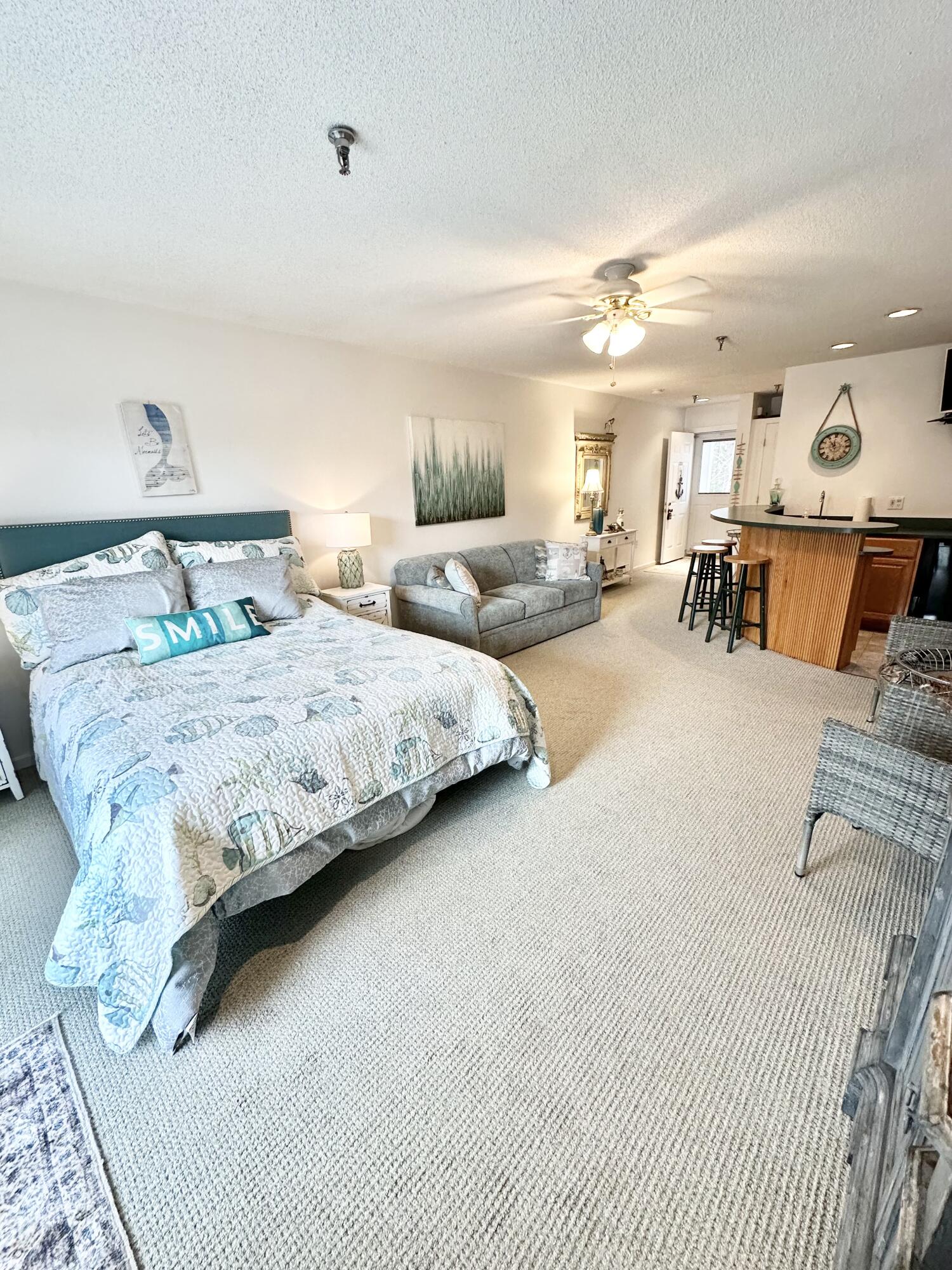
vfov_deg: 102.1
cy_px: 635
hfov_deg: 85.7
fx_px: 513
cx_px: 476
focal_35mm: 14
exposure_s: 1/120
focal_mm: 2.22
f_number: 2.2
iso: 250
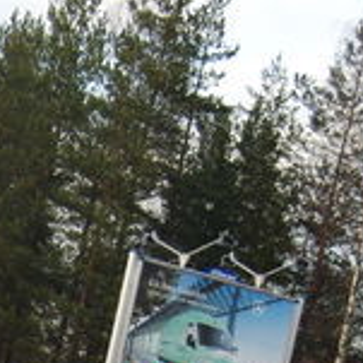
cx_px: -221
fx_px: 1542
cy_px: 510
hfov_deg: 12.6
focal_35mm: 130
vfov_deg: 12.9
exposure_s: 1/80
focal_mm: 24
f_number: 4.5
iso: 200
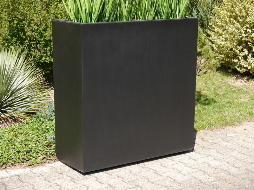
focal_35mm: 84
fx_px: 616
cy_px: 95
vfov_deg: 17.6
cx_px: 127
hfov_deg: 23.3
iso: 160
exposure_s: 1/200
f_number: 6.3
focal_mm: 42
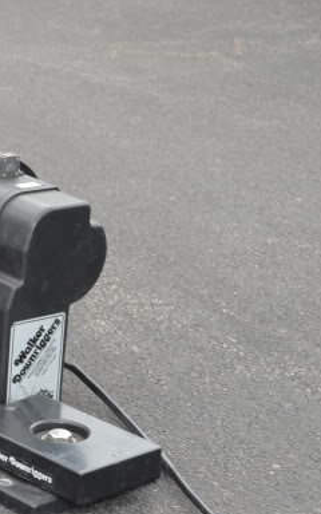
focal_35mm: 122
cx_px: -344
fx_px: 1708
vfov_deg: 17.0
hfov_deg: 9.9
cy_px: 356
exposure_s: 1/160
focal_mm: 30
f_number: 6.3
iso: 250
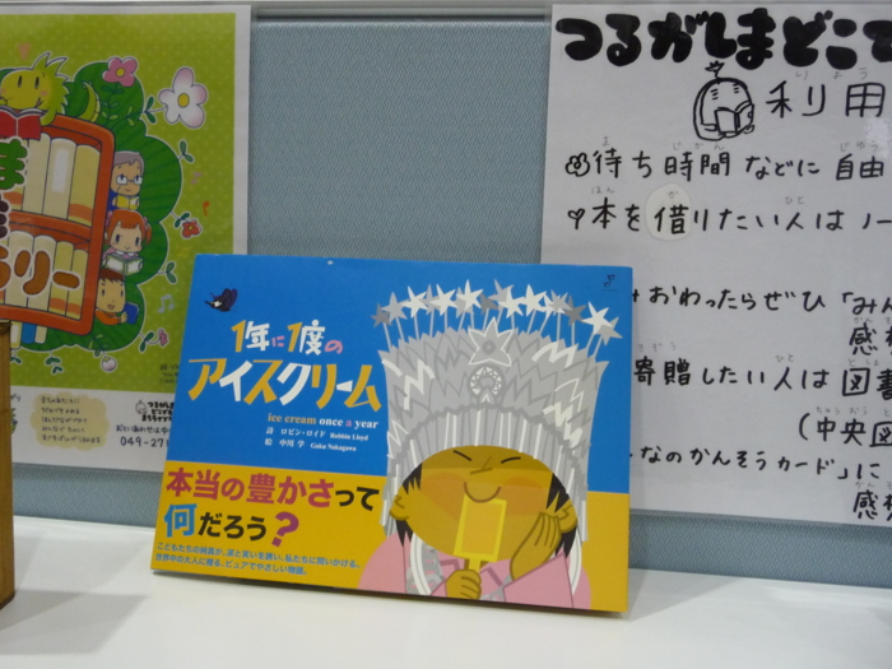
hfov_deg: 56.8
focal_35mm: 32
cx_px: 419
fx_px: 825
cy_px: 321
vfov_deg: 44.2
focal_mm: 4.7
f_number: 3.3
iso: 320
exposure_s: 1/30
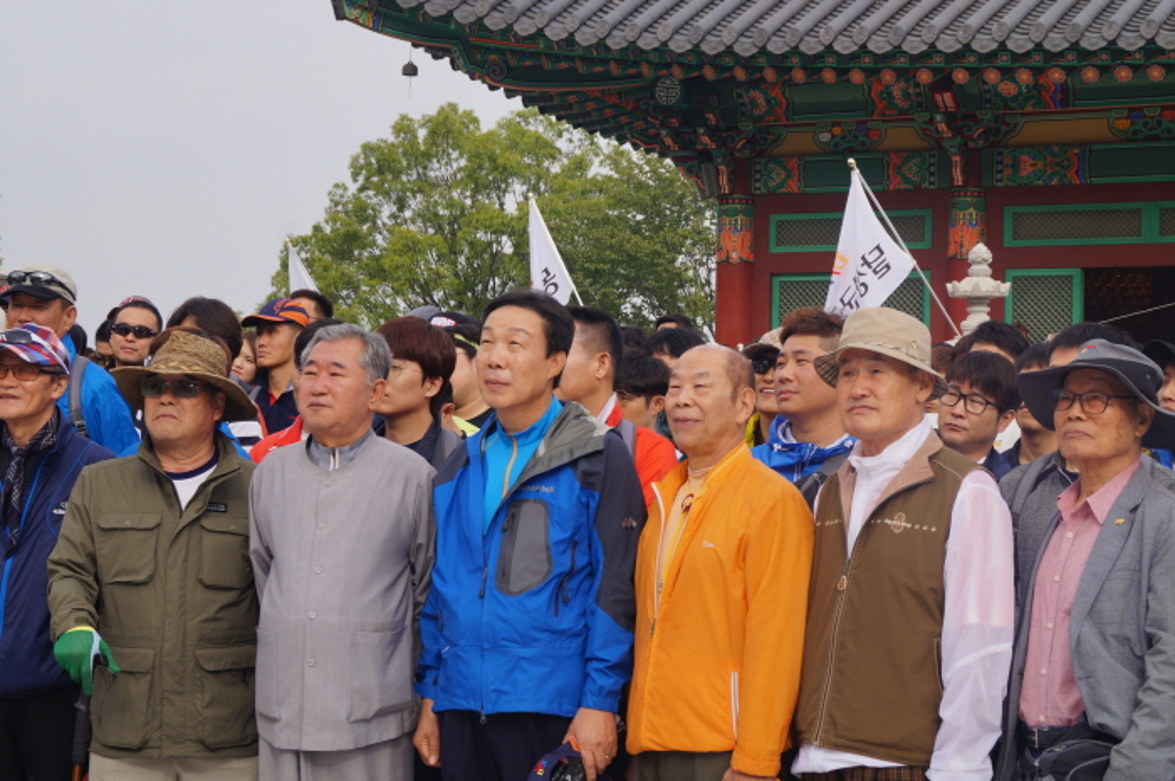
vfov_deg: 18.1
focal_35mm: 75
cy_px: 390
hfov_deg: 27.0
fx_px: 2445
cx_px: 588
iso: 100
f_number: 11
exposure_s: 1/100
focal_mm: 50
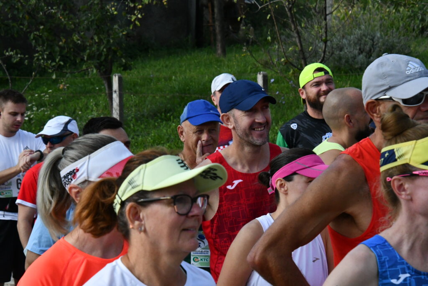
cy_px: 143
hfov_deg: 13.7
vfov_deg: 9.2
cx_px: 214
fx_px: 1783
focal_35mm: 150
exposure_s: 1/2500
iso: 3200
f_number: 13
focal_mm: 100
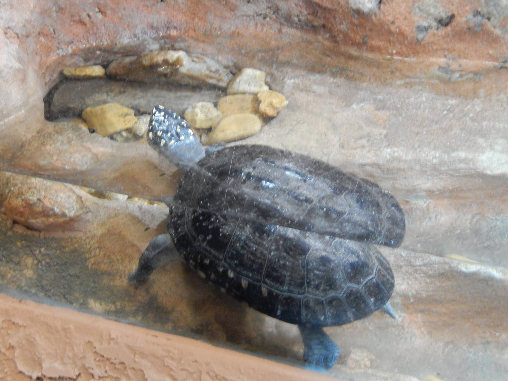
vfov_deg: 17.4
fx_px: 1247
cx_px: 254
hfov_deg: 23.0
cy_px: 190
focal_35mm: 85
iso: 800
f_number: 5.1
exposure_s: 1/13
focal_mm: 15.2
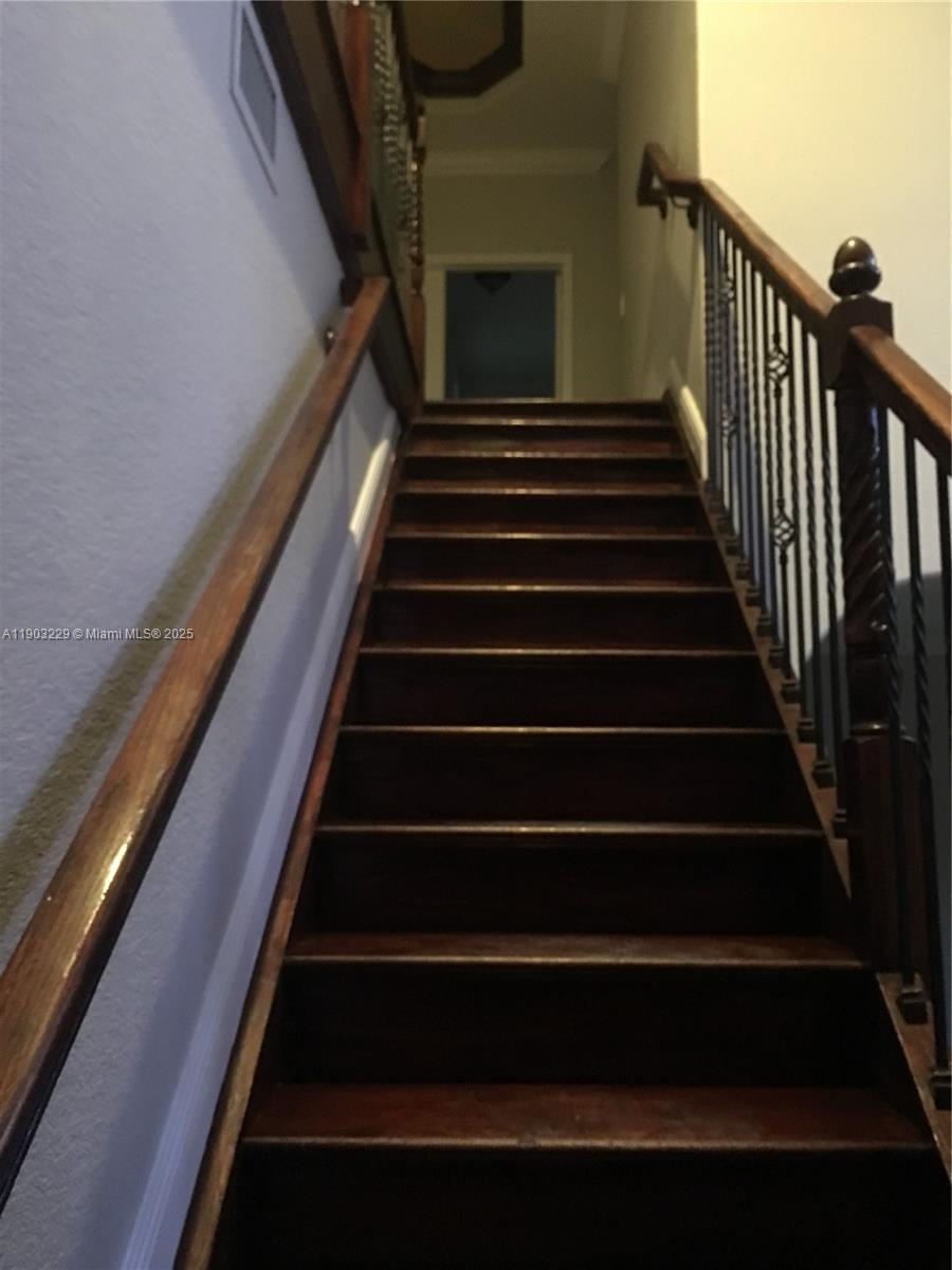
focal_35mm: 29
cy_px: 635
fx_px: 1063
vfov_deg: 61.7
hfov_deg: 48.2
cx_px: 476
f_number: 2.2
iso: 200
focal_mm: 4.15
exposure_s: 1/4
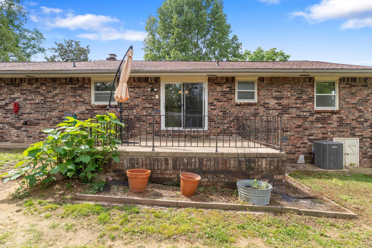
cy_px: 124
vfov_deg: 65.7
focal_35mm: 19
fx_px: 192
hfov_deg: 88.1
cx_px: 186
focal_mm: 12.4
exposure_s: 1/40
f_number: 9
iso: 200
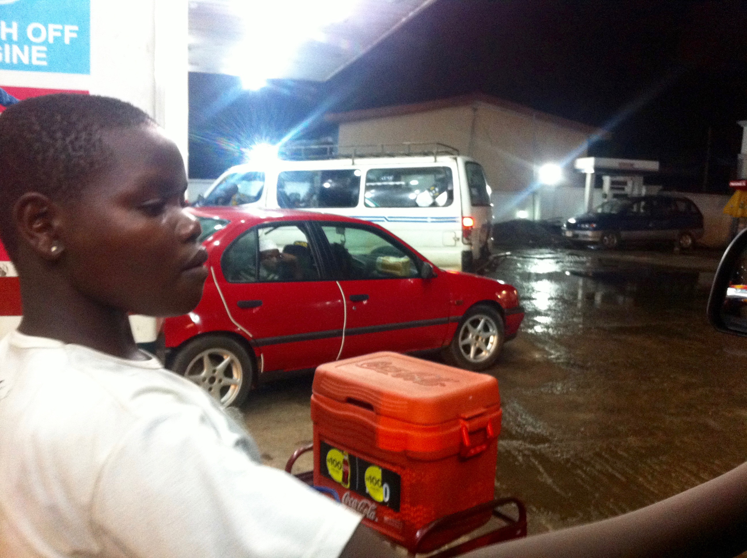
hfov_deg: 52.7
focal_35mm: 35
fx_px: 754
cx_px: 374
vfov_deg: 40.6
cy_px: 279
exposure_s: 1/15
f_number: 2.8
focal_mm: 3.85
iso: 400
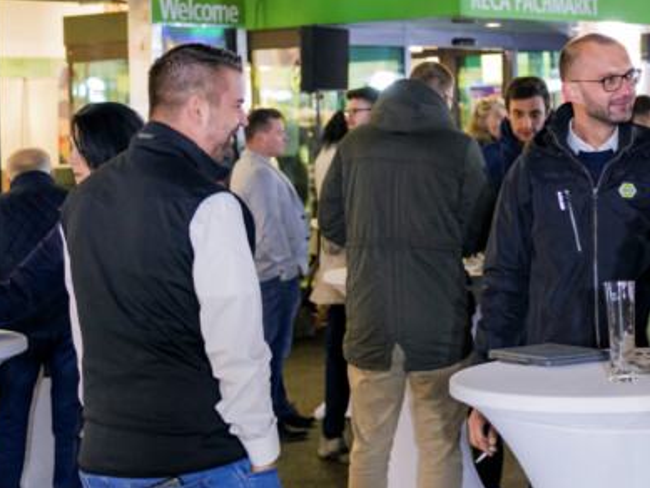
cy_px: 115
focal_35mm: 90
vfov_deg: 16.3
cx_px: 488
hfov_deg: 21.6
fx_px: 1690
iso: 2000
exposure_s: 1/100
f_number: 1.7
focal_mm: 25
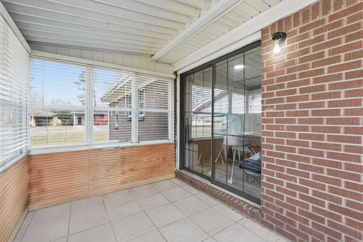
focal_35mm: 16
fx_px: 161
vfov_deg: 73.8
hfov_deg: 96.7
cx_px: 182
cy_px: 121
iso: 250
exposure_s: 1/60
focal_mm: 16
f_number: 9
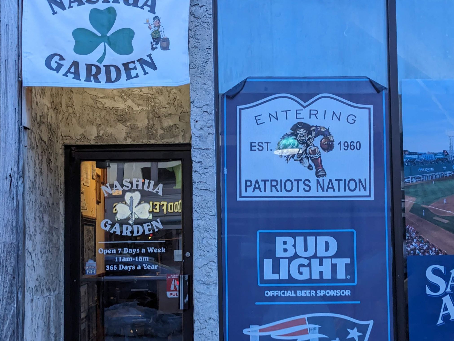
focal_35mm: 41
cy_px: 231
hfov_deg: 45.7
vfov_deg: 34.8
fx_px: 538
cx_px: 212
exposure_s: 1/120
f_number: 1.73
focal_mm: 4.38
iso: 421
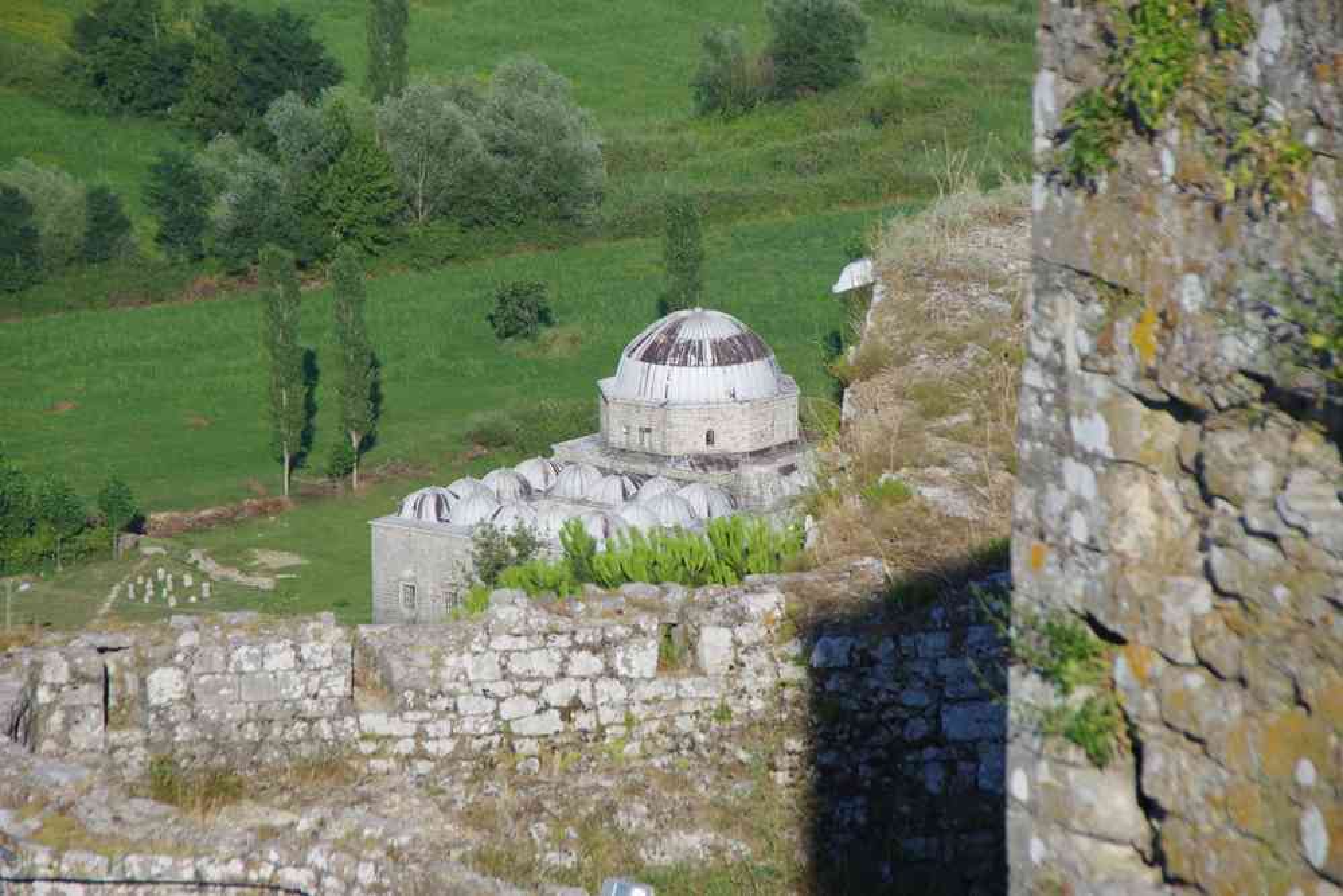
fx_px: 8673
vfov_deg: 5.9
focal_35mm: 232
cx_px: 672
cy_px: 448
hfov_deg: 8.9
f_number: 10
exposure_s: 1/200
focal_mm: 155
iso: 400
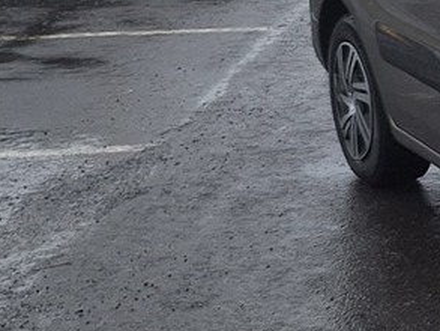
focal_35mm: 113
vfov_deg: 13.1
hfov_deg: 14.8
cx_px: 836
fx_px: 1437
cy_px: 65
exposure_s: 1/50
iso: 64
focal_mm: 5.54
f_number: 1.8
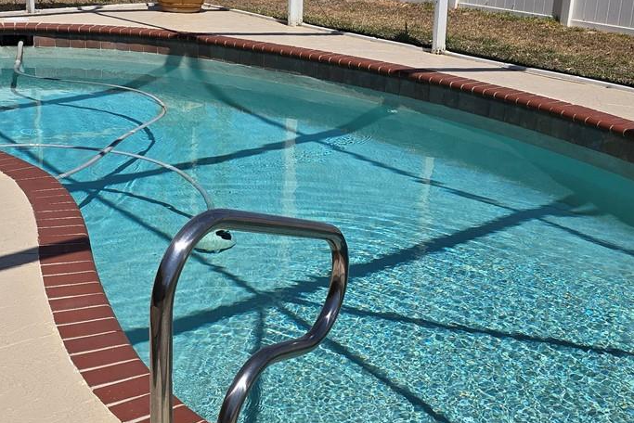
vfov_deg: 24.2
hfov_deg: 35.4
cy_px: 196
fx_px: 987
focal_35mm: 56
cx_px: 237
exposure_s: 1/1186
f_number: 1.7
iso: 12
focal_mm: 6.3
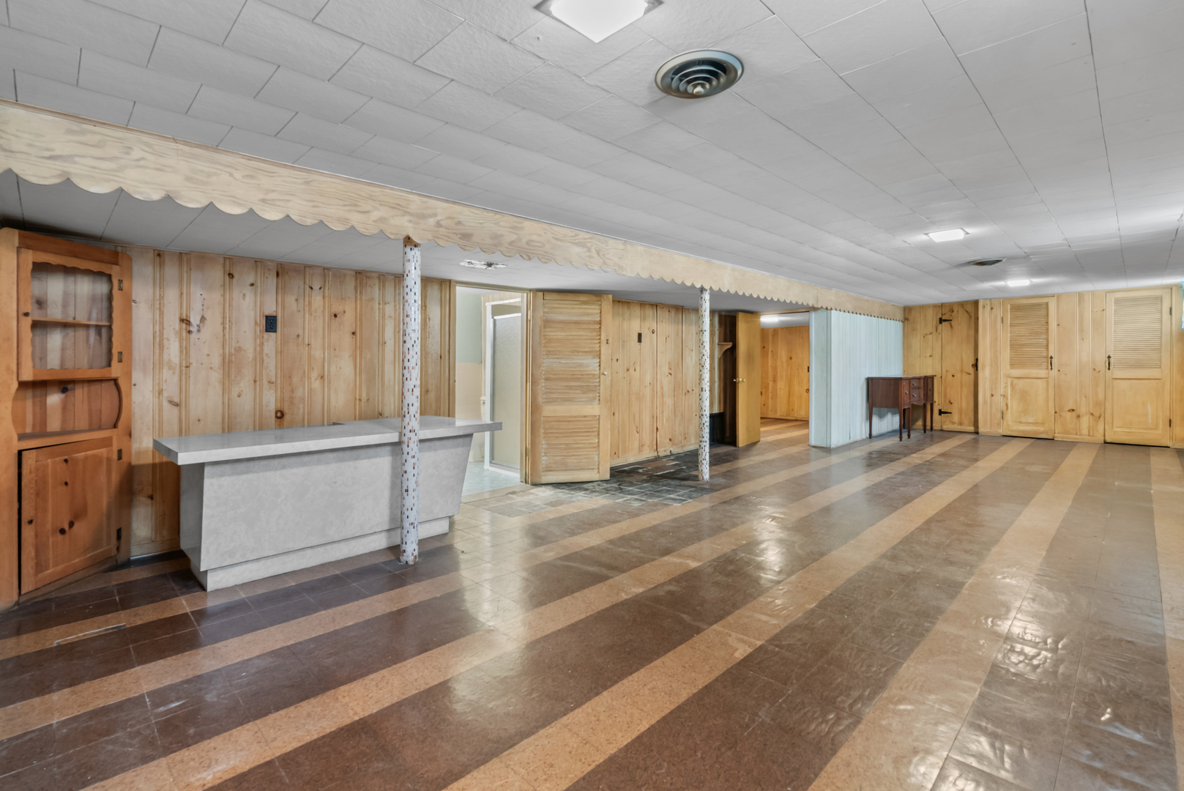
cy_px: 396
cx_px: 592
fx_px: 526
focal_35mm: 16
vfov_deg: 73.8
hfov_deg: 96.7
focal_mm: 16
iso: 400
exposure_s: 8
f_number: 9
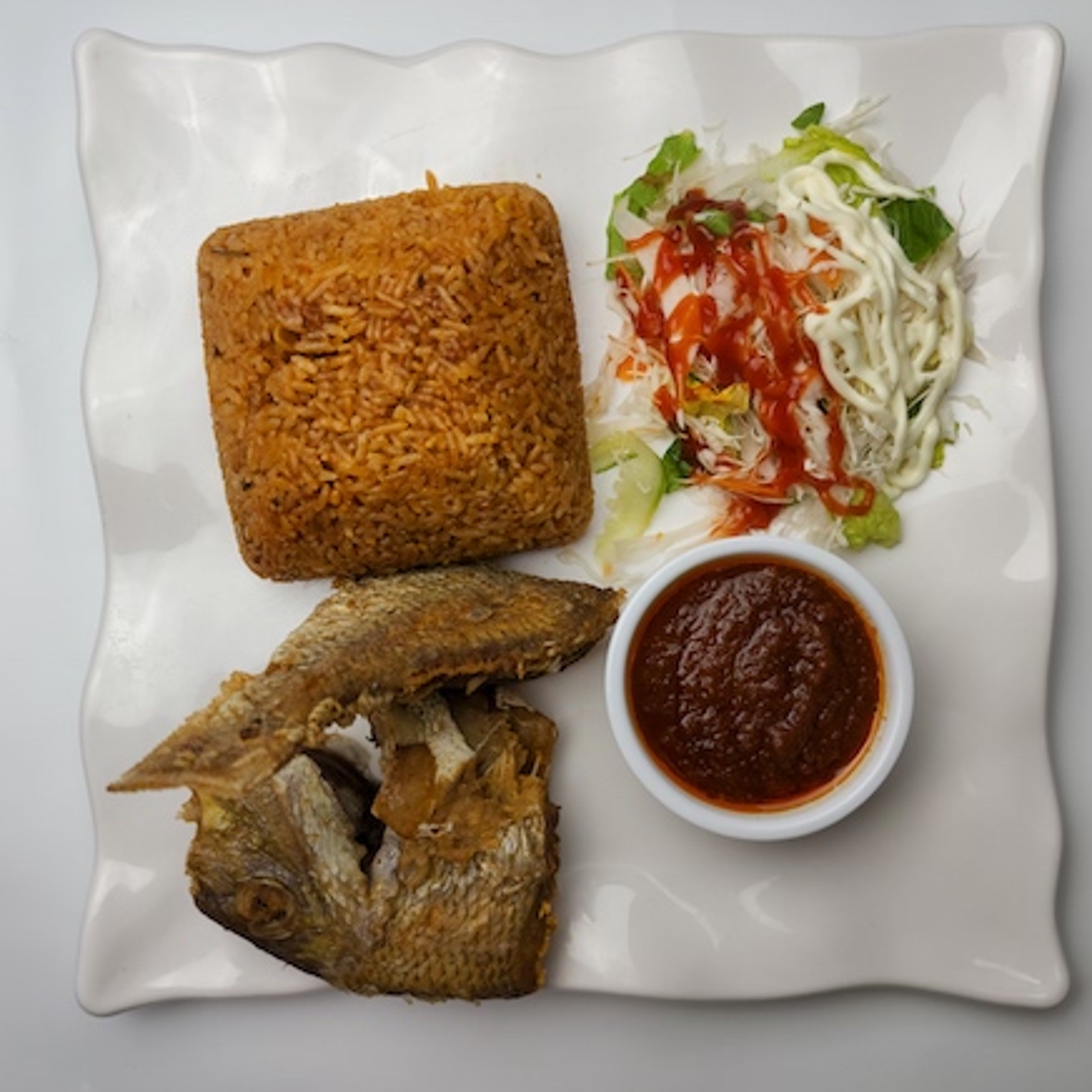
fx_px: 999
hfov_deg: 57.3
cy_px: 551
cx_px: 533
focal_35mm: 28
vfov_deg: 57.3
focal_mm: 6.4
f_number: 1.8
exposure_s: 1/100
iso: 25
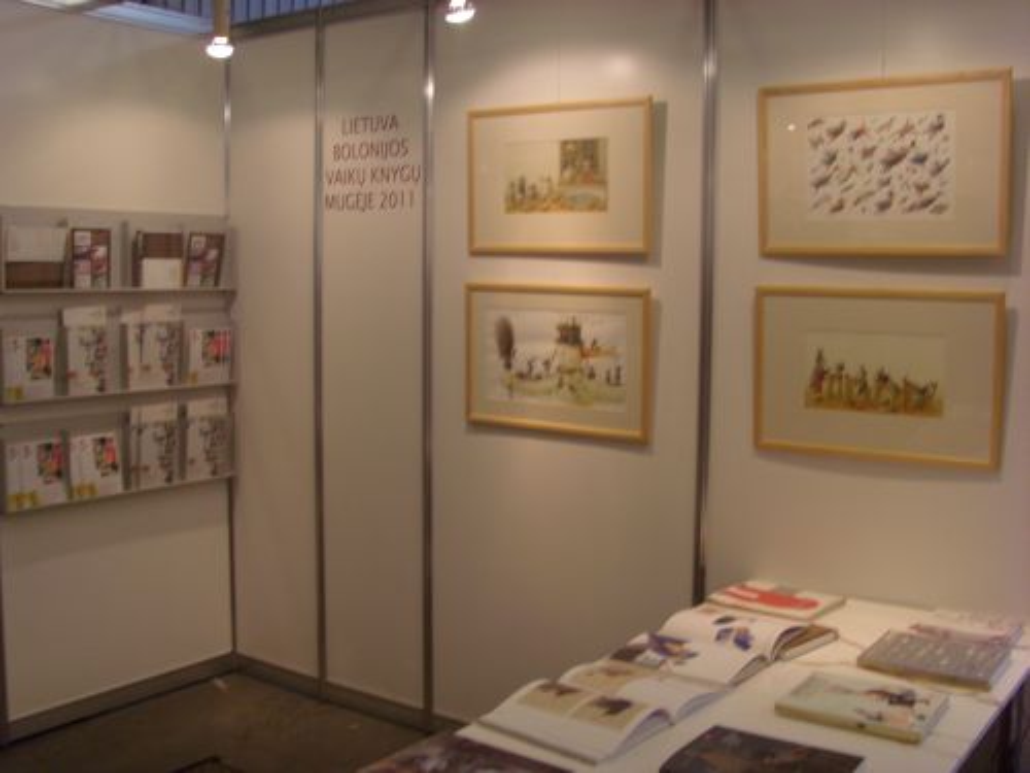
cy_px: 386
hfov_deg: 51.4
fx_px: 1071
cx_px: 515
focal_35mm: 36
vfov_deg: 39.7
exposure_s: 1/45
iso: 100
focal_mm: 6
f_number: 3.5
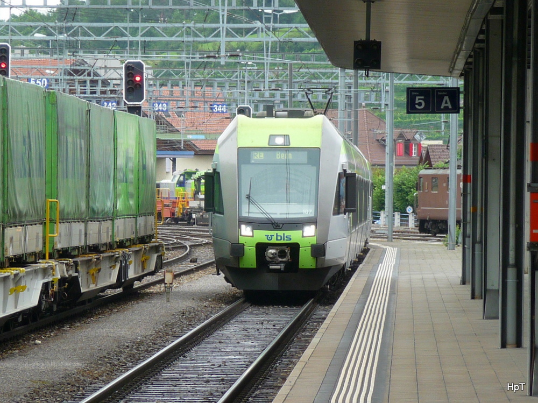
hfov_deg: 11.6
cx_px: 269
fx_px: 2641
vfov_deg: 8.7
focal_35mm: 170
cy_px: 202
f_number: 4.8
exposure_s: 1/125
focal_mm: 29.1
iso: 100
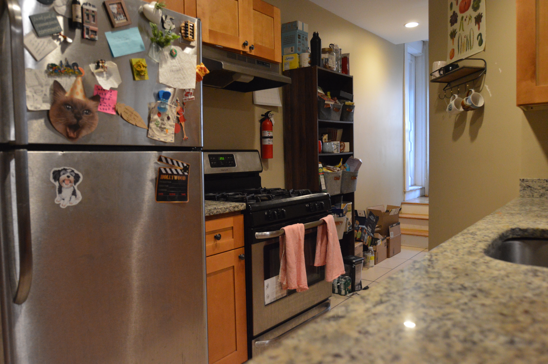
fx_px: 388
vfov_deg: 50.3
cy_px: 182
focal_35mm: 26
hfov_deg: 70.5
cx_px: 274
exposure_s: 1/60
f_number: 4
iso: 2500
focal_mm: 17
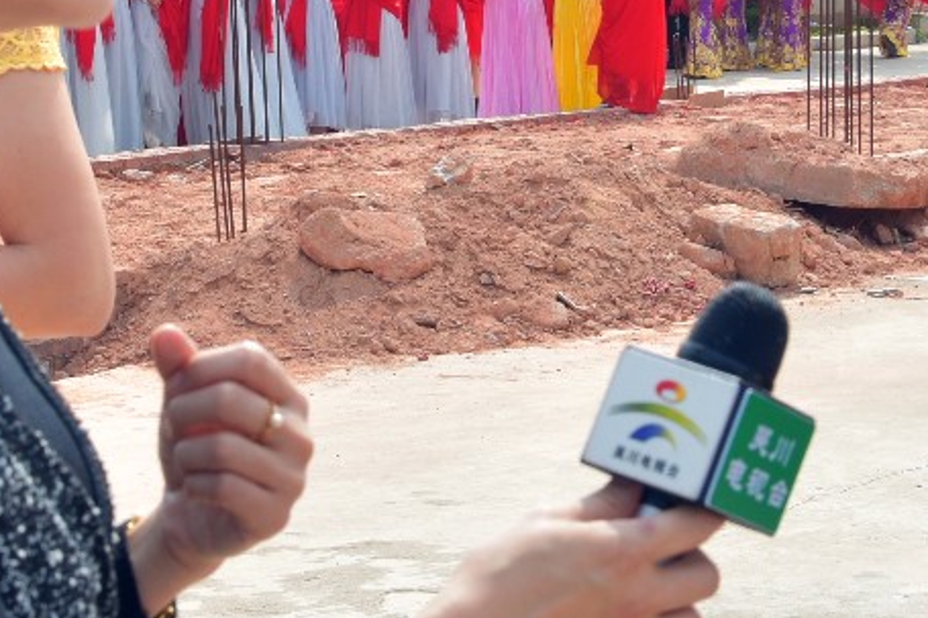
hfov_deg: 17.5
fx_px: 2989
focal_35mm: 116
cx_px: 755
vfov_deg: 11.8
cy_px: 200
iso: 100
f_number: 8
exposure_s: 1/200
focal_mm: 22
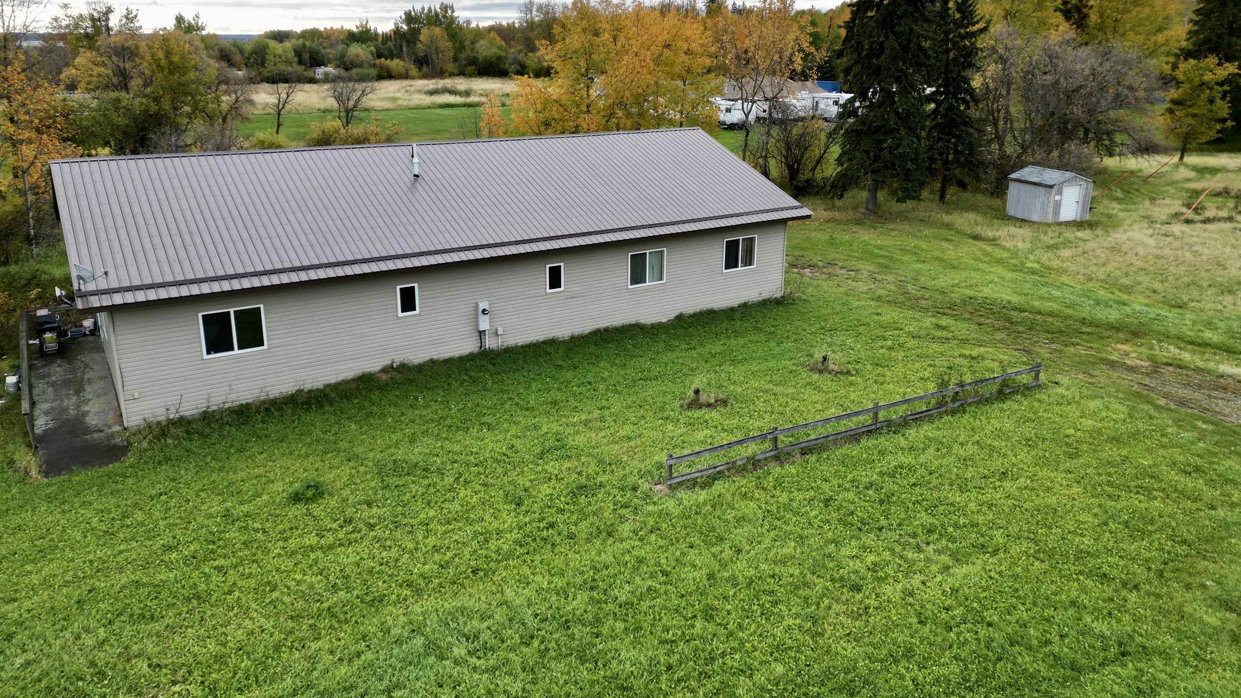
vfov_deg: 42.7
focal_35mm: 27
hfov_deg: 69.9
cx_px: 609
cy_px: 288
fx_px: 888
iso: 100
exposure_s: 1/1000
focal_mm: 6.72
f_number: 1.7
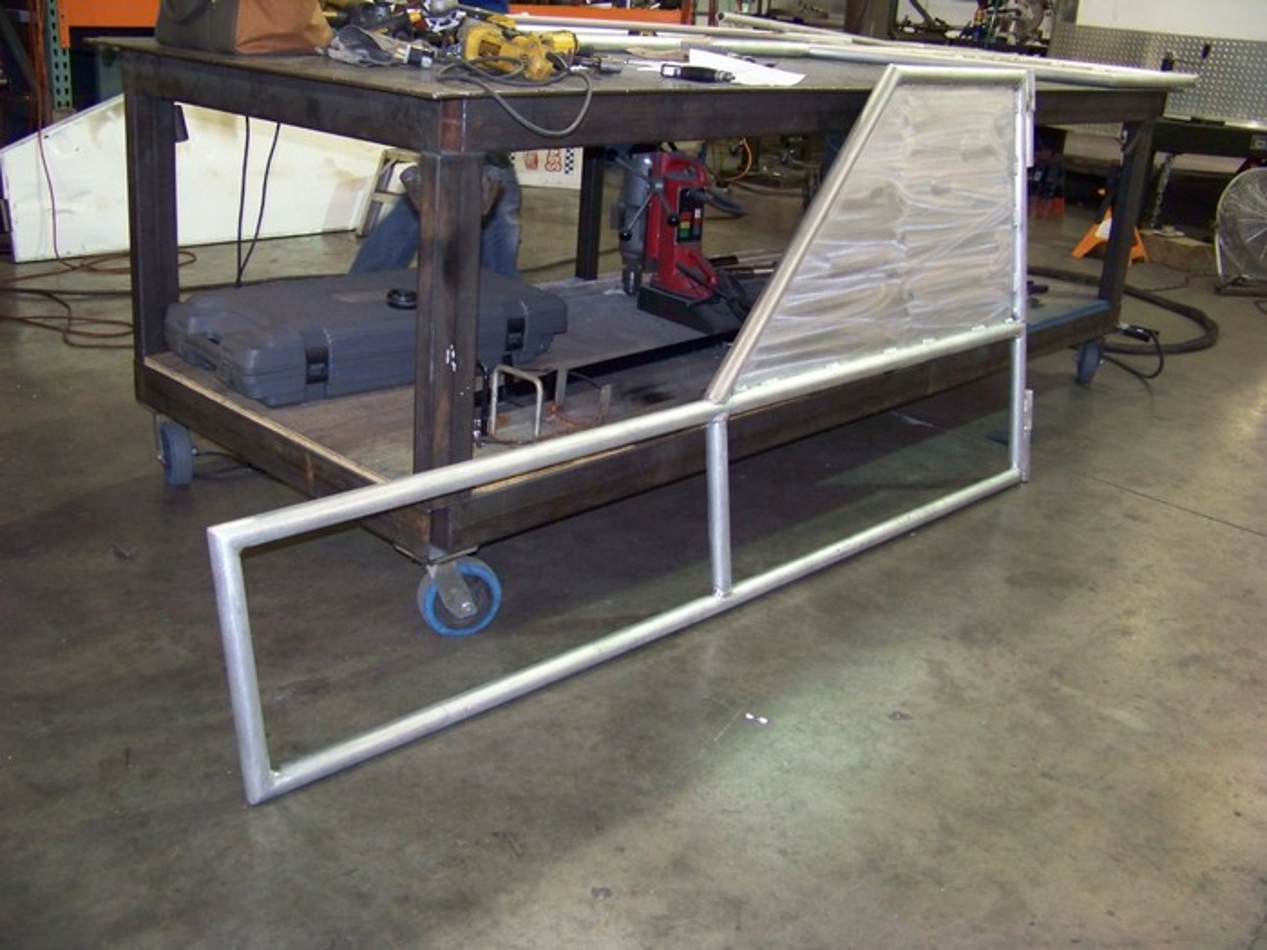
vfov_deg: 39.7
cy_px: 475
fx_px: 1318
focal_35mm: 36
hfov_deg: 51.4
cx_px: 634
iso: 200
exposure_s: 1/30
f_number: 2.8
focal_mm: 5.85
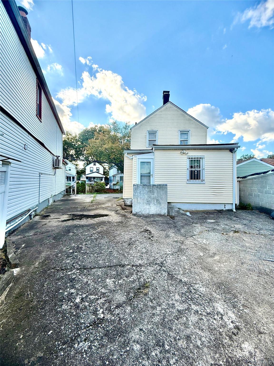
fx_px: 148
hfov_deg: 85.7
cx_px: 137
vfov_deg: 102.1
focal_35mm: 14
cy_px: 183
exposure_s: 1/734
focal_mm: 2.22
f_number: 2.2
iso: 64
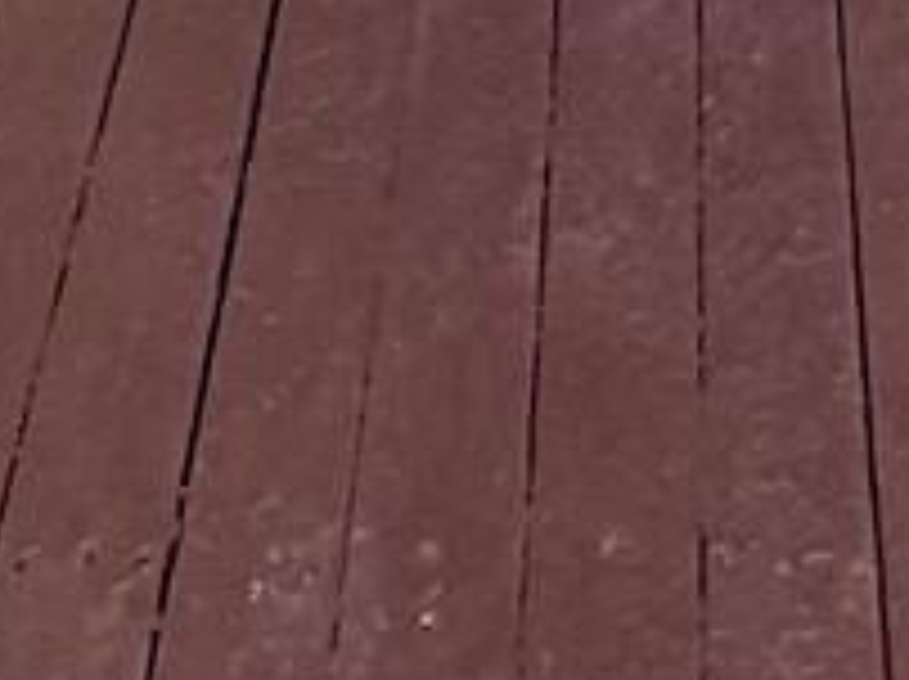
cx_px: 688
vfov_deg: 8.1
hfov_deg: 17.6
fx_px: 2911
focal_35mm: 111
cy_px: -1999
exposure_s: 1/121
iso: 64
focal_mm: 2.22
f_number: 2.2
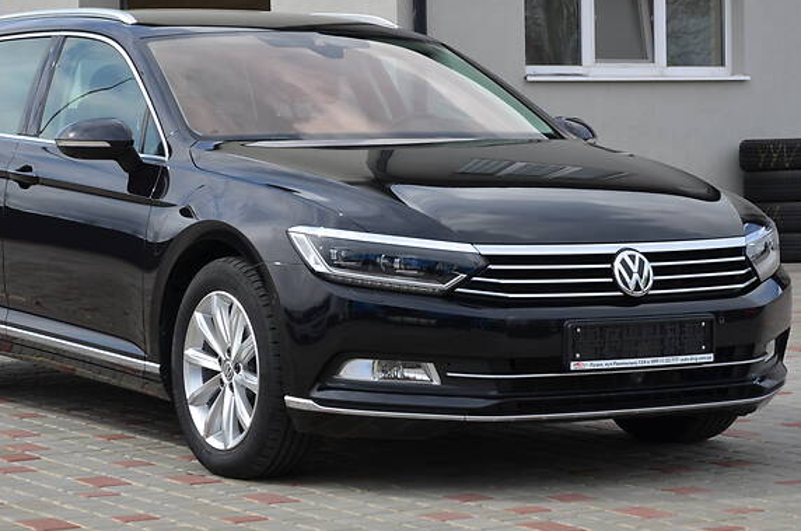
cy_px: 219
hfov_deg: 18.8
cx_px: 302
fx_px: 2421
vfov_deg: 12.5
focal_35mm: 109
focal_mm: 52
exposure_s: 1/250
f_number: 8
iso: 110
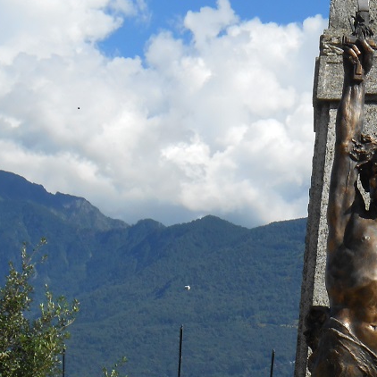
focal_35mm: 150
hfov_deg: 11.5
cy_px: 399
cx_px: 376
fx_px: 1848
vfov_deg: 11.5
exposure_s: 1/640
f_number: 5.2
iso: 80
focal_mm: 10
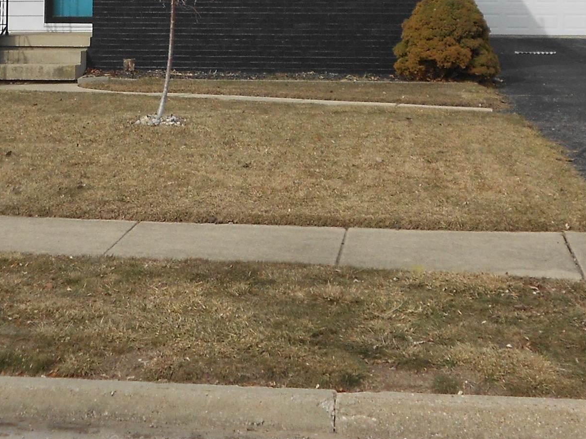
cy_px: -87
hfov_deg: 23.6
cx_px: 154
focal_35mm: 82
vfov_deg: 17.2
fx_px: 1388
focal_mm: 5.8
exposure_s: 1/1000
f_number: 3.6
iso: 80
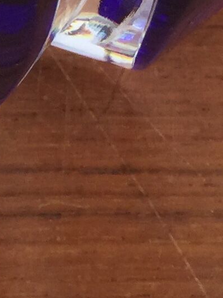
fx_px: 1521
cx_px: -30
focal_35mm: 177
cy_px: -438
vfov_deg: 9.7
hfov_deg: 8.3
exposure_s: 1/17
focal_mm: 4.15
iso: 40
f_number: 2.2
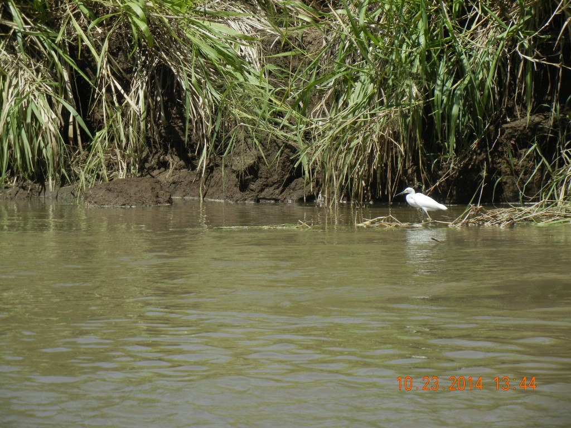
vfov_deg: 9.8
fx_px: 2507
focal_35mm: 152
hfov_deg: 13.0
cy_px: 214
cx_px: 286
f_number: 9.2
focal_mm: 27.4
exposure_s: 1/264
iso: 160
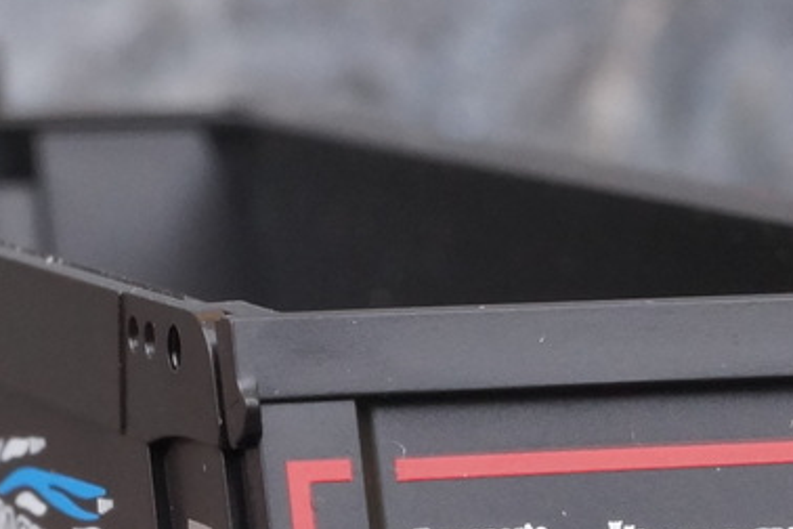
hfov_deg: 8.6
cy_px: 627
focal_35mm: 238
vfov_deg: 5.7
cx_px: 537
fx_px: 5242
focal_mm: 30
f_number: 14
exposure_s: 1/60
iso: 500
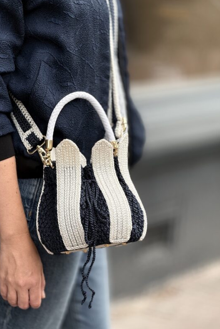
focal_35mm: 126
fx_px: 1155
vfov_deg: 16.3
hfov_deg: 10.9
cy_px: 163
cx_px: 100
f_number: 2.8
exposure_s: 1/164
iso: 50
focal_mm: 15.66
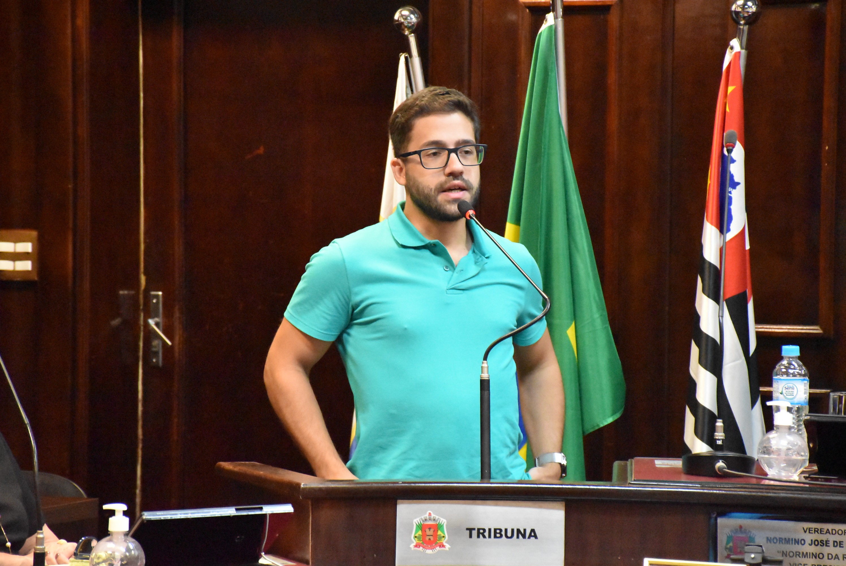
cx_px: 423
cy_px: 283
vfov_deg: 8.7
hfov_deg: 13.0
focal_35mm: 158
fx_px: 3704
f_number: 5.6
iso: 12800
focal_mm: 105
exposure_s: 1/125
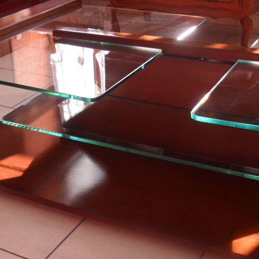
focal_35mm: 56
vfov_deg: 30.4
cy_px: 91
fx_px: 474
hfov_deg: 30.5
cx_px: 157
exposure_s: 1/45
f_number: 3
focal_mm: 6.3
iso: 100
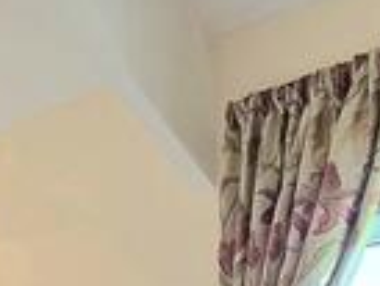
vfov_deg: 14.7
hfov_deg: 20.1
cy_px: 405
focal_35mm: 95
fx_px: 1044
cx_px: 22
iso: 64
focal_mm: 2.2
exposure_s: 1/50.3
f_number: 2.2
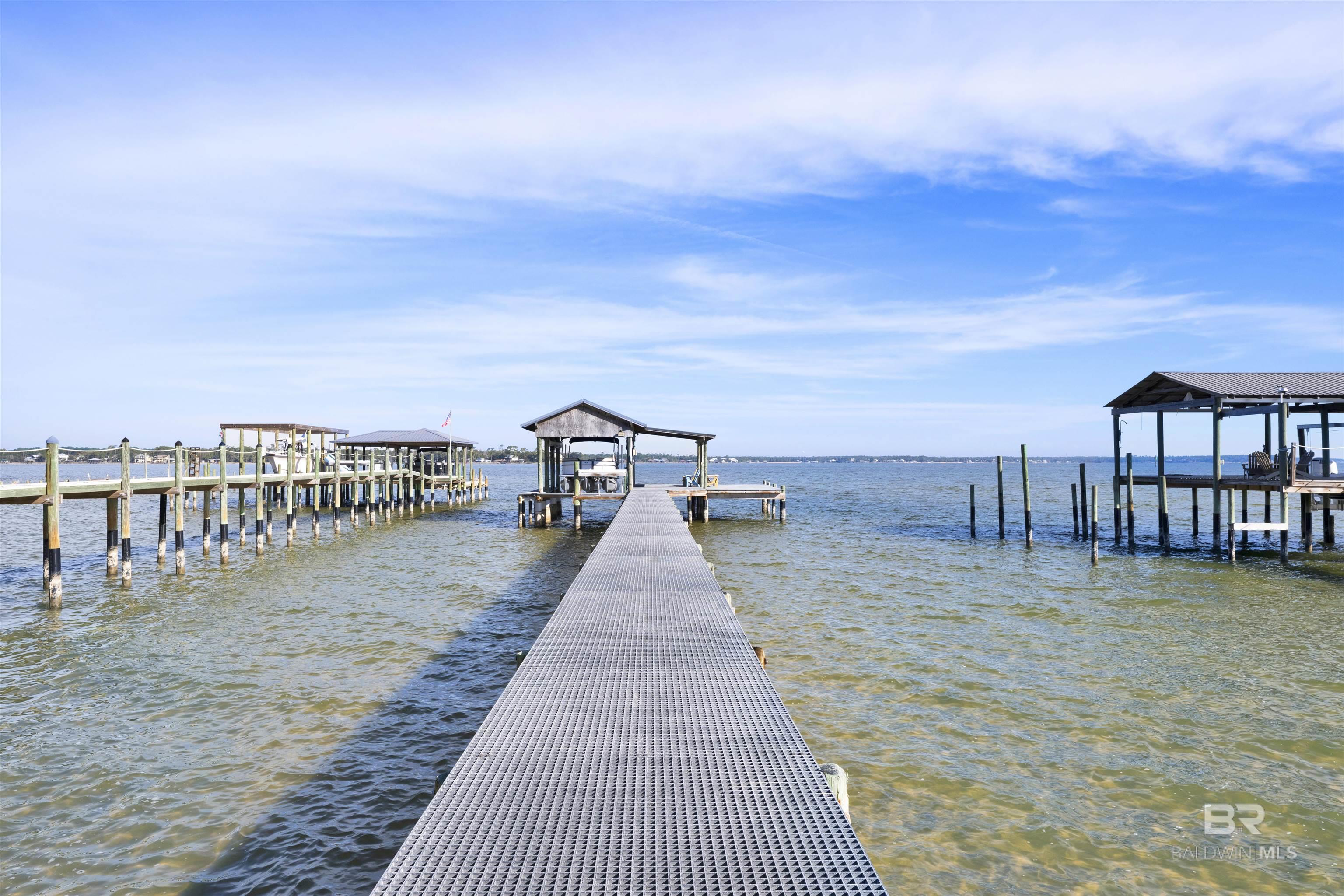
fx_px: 803
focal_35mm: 22
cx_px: 672
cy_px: 448
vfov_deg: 58.3
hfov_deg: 79.9
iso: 400
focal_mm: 21.5
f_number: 11
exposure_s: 1/500
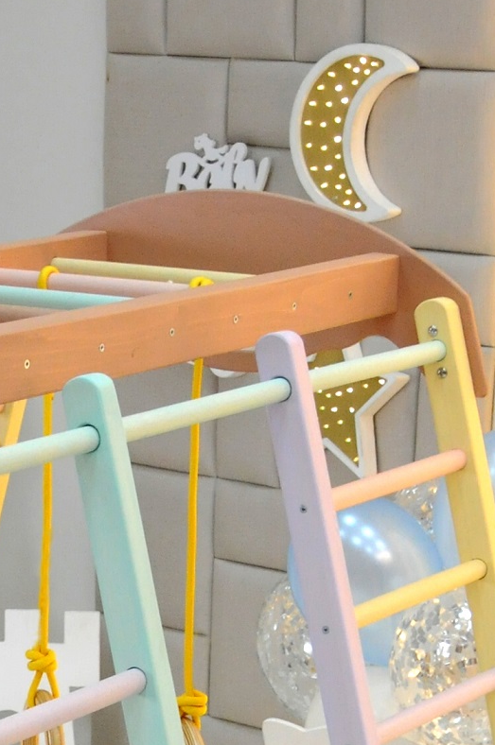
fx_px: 2834
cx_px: -35
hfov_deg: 9.9
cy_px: 834
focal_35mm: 137
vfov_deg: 14.6
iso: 1000
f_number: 5.6
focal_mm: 24
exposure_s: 1/60
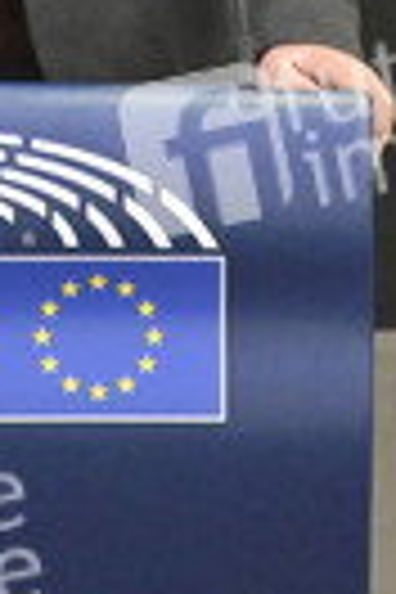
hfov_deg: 0.9
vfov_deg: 1.4
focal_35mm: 1520
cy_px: -94
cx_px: -56
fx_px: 25078
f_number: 6.3
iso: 6400
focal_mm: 500
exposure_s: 1/400
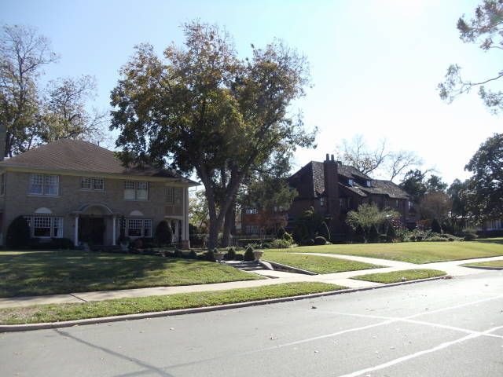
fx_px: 639
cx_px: 252
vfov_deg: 32.9
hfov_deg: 42.9
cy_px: 188
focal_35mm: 44
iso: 100
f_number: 7.1
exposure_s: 1/200
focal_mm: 6
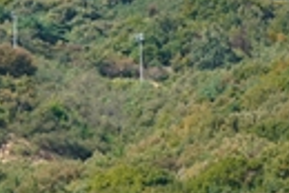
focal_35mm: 398
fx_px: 3199
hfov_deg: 5.1
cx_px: -291
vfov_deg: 3.5
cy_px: 255
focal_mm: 70
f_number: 8
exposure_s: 1/160
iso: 100
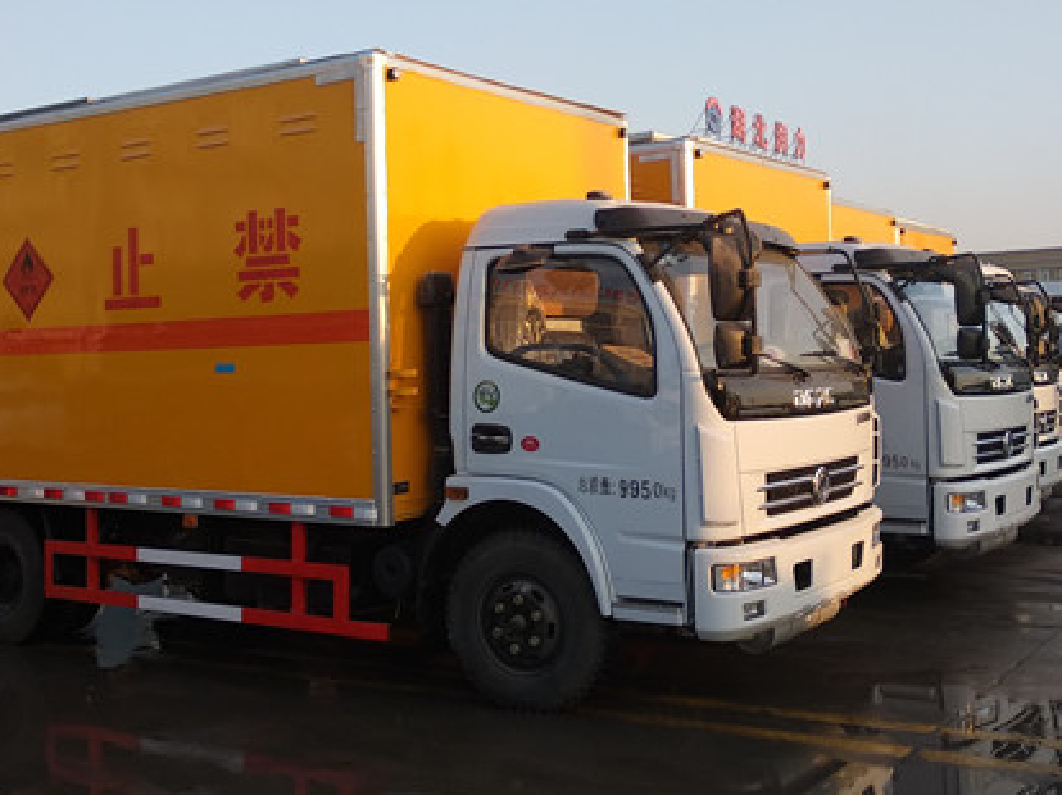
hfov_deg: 44.8
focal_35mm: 42
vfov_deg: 34.2
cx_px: 510
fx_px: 1288
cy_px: 317
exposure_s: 1/277
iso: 100
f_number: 2.2
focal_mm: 3.81
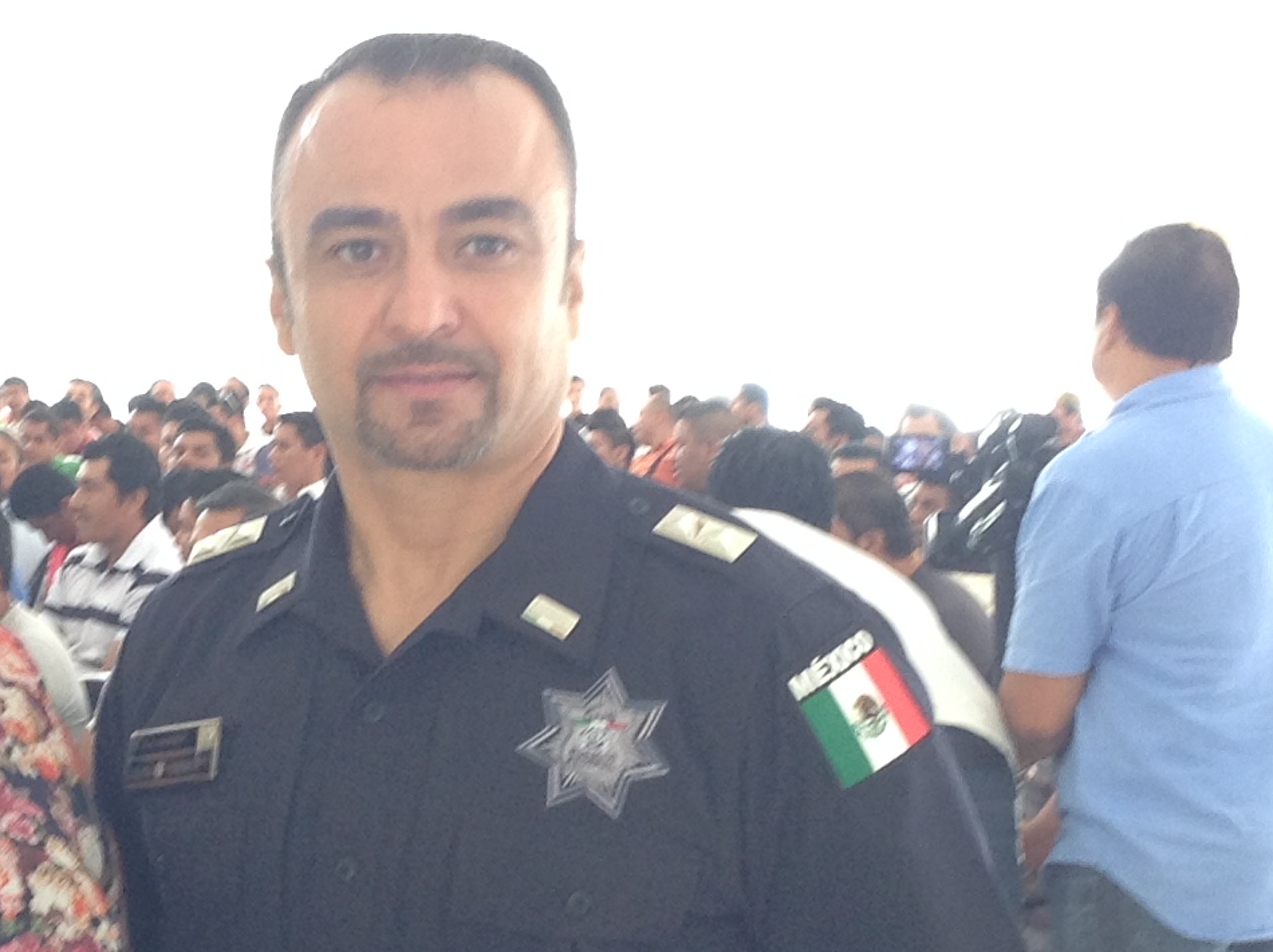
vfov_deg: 16.3
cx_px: 218
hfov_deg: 21.5
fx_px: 3306
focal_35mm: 90
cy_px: 636
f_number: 2.4
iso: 50
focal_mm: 3.3
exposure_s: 1/24
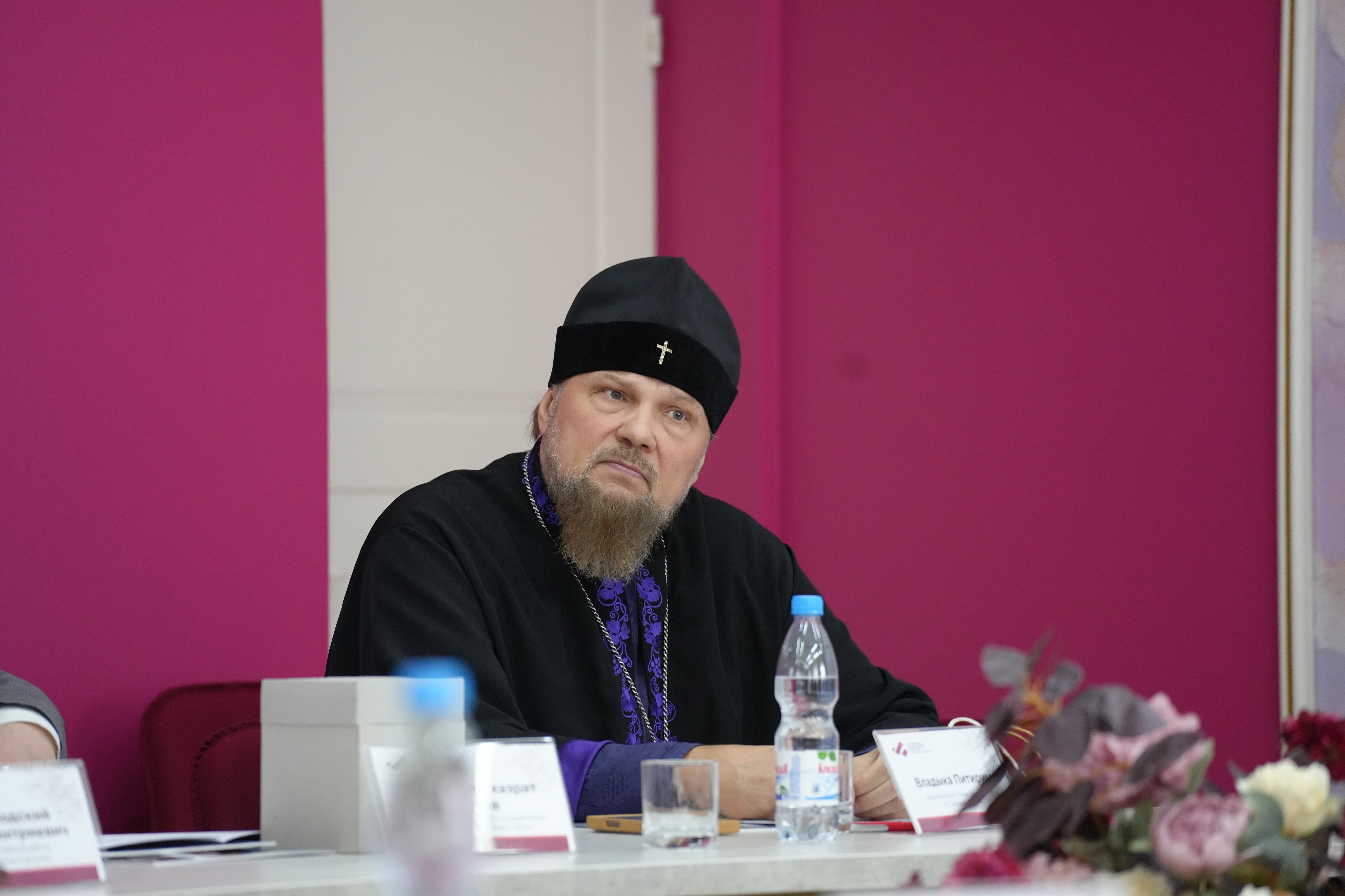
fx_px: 7322
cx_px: 672
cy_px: 448
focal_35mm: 196
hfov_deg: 10.5
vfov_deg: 7.0
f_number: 4
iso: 4000
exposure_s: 1/200
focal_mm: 196
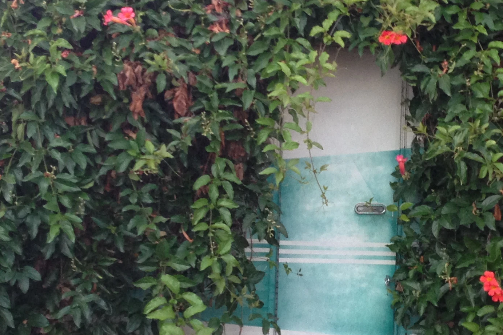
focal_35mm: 81
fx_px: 1132
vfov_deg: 16.9
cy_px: 168
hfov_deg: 25.0
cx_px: 311
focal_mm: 4.13
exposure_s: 1/20
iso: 125
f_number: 2.4
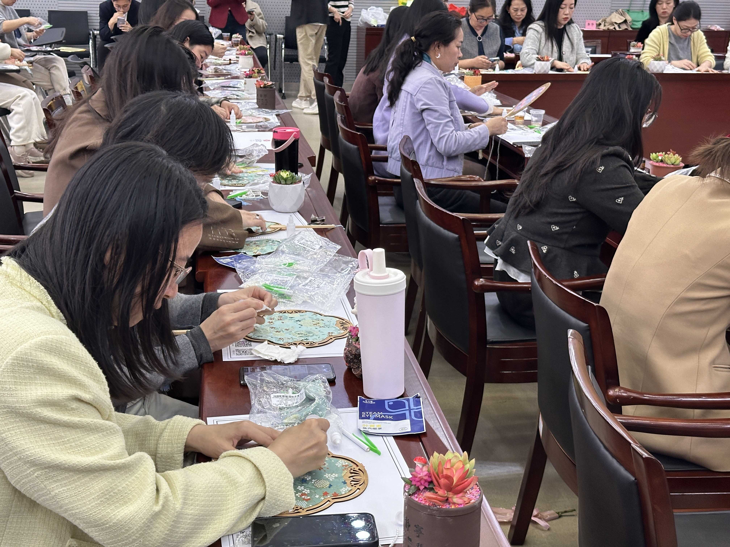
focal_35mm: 48
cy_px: 274
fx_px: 1012
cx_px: 365
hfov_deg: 39.7
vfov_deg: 30.3
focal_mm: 6.86
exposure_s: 1/50
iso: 200
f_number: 1.78
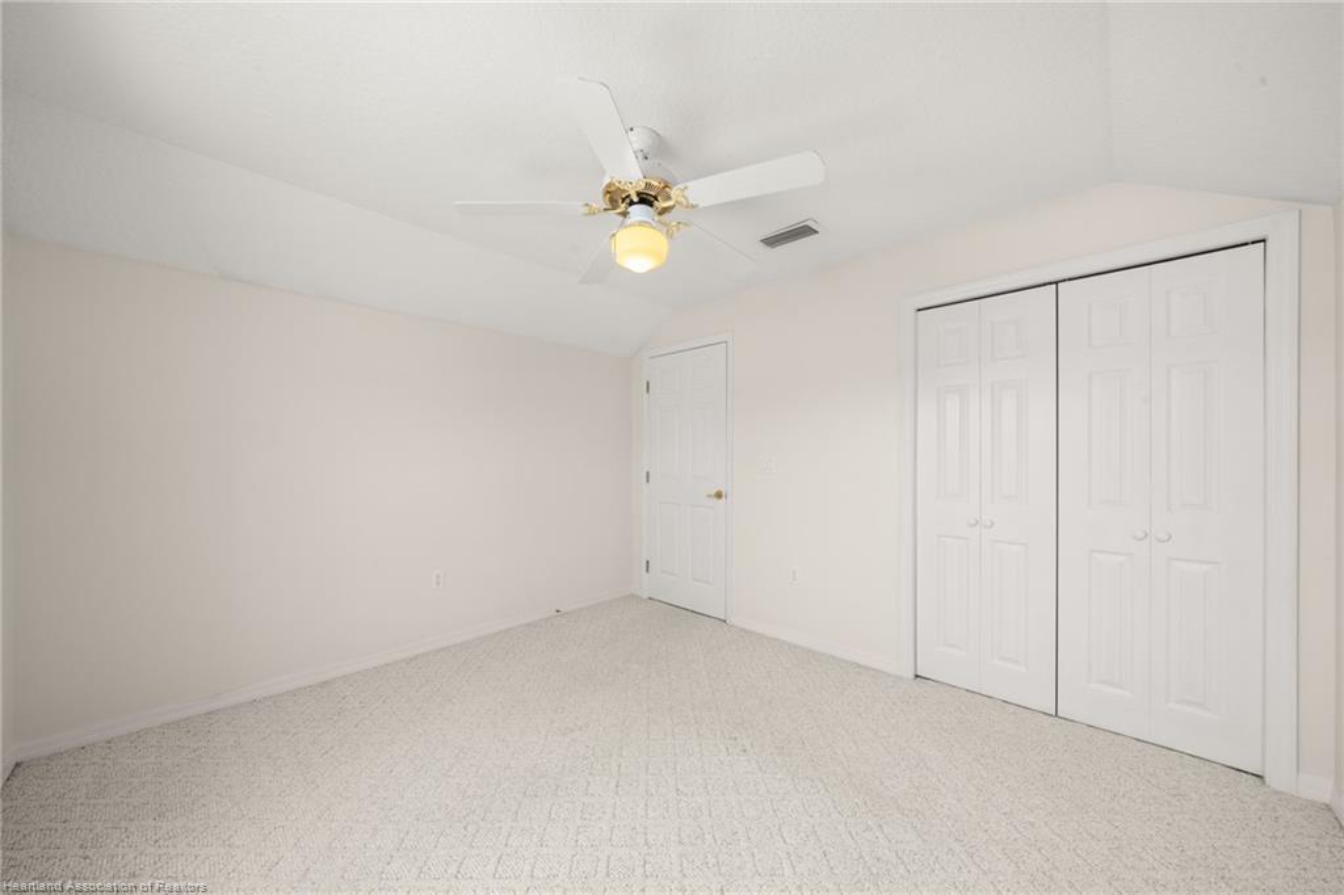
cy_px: 448
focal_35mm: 12
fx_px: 448
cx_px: 672
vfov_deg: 90.0
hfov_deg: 112.6
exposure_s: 1/15
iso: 400
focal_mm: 12
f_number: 11
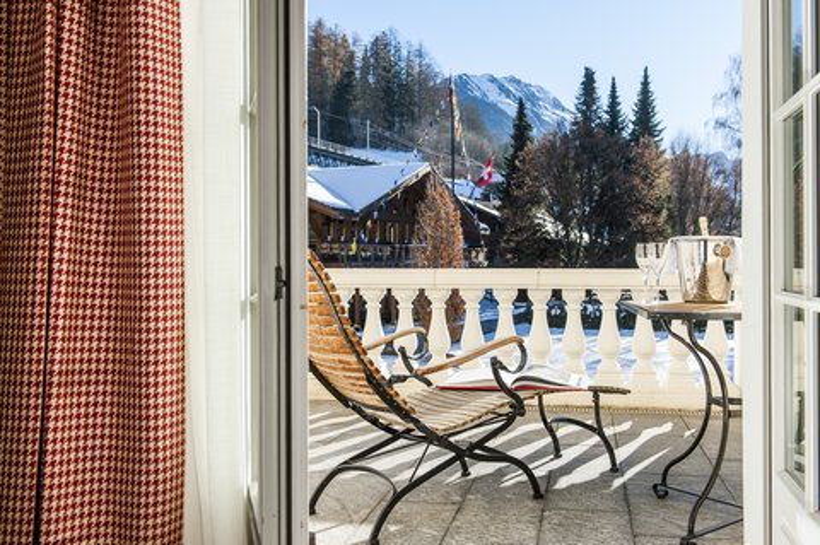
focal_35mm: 32
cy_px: 272
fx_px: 728
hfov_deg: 58.8
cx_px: 410
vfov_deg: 41.0
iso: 200
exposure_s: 1/500
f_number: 5.6
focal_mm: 32
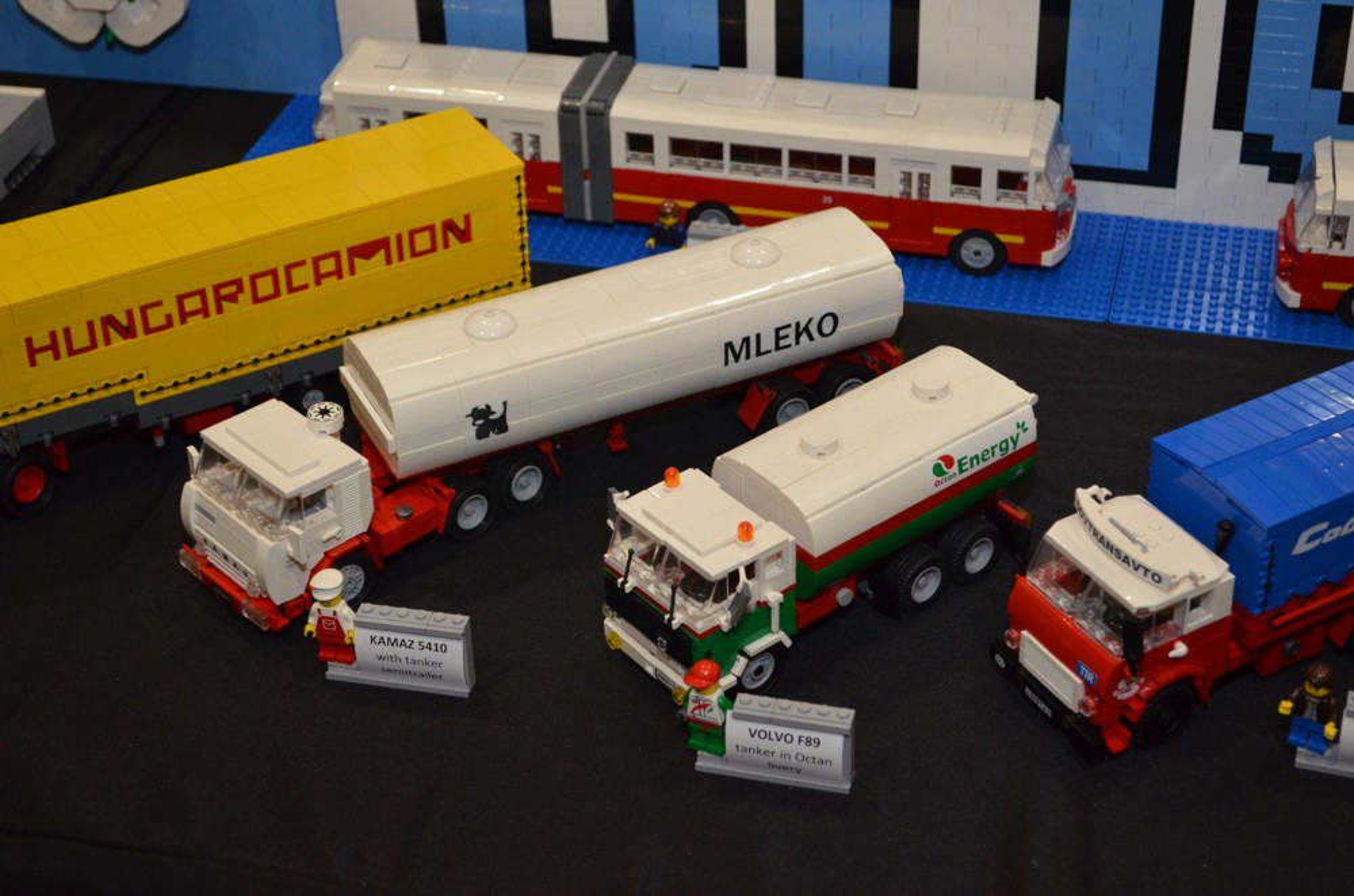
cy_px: 448
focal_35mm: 66
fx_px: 2477
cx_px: 677
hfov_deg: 30.6
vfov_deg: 20.5
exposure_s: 1/60
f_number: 5.3
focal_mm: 44
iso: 1800
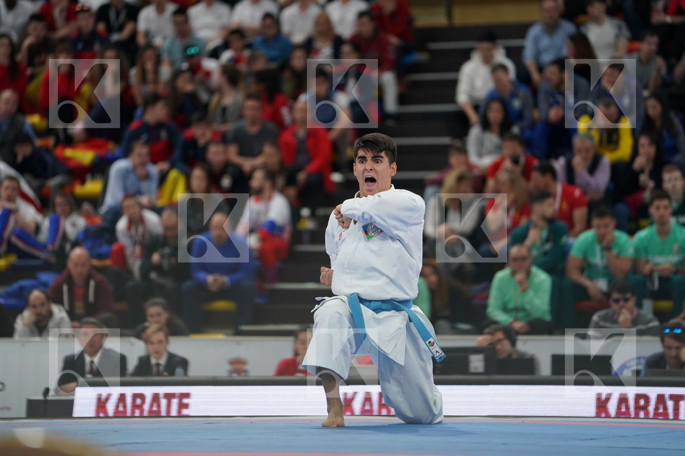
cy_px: 228
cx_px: 342
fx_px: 3767
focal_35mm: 198
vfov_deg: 6.9
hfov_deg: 10.4
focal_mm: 198
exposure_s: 1/500
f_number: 2.8
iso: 1250
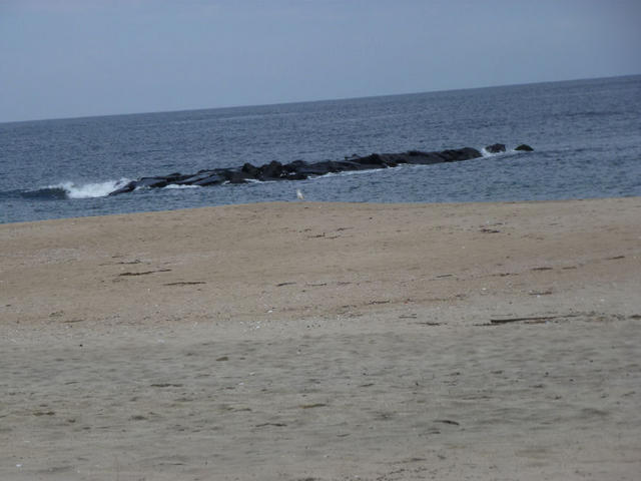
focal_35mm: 168
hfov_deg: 11.8
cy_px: 240
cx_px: 320
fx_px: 3111
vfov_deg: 8.8
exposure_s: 1/640
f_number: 5.4
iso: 100
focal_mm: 30.1
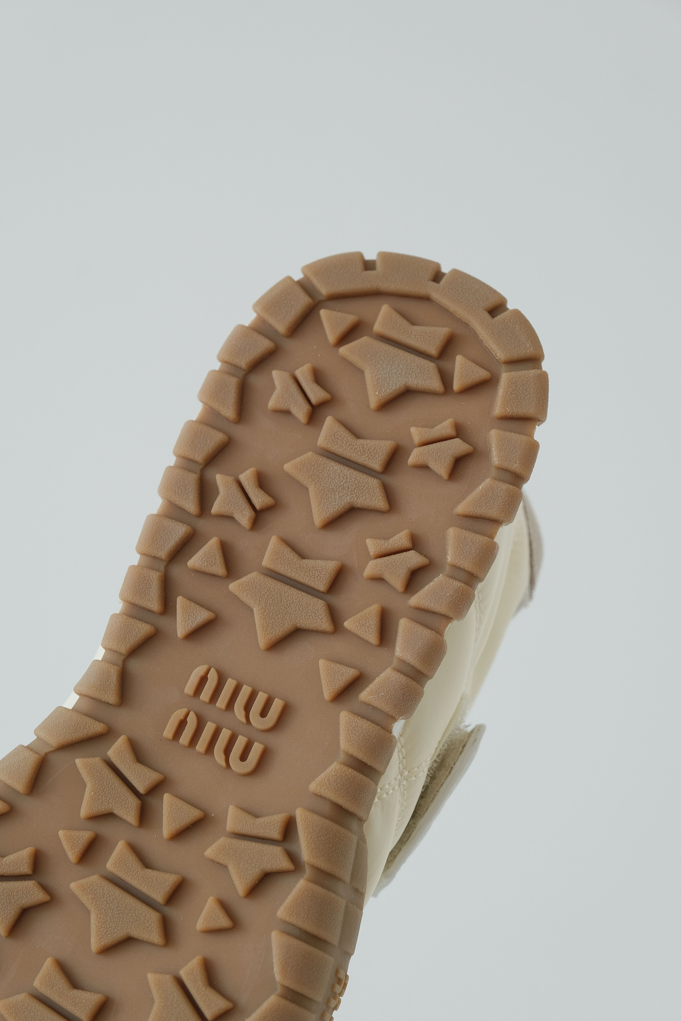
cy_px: 516
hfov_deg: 15.9
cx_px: 331
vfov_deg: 23.6
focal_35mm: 86
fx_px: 2440
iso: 640
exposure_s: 1/100
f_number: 5.6
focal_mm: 55
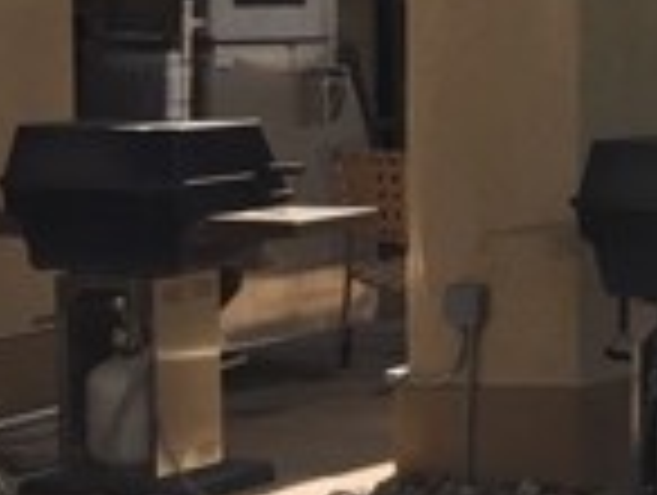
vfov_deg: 11.6
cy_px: 9
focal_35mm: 127
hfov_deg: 13.2
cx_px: 1350
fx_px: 2414
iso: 32
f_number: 2.2
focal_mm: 4.15
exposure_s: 1/1068
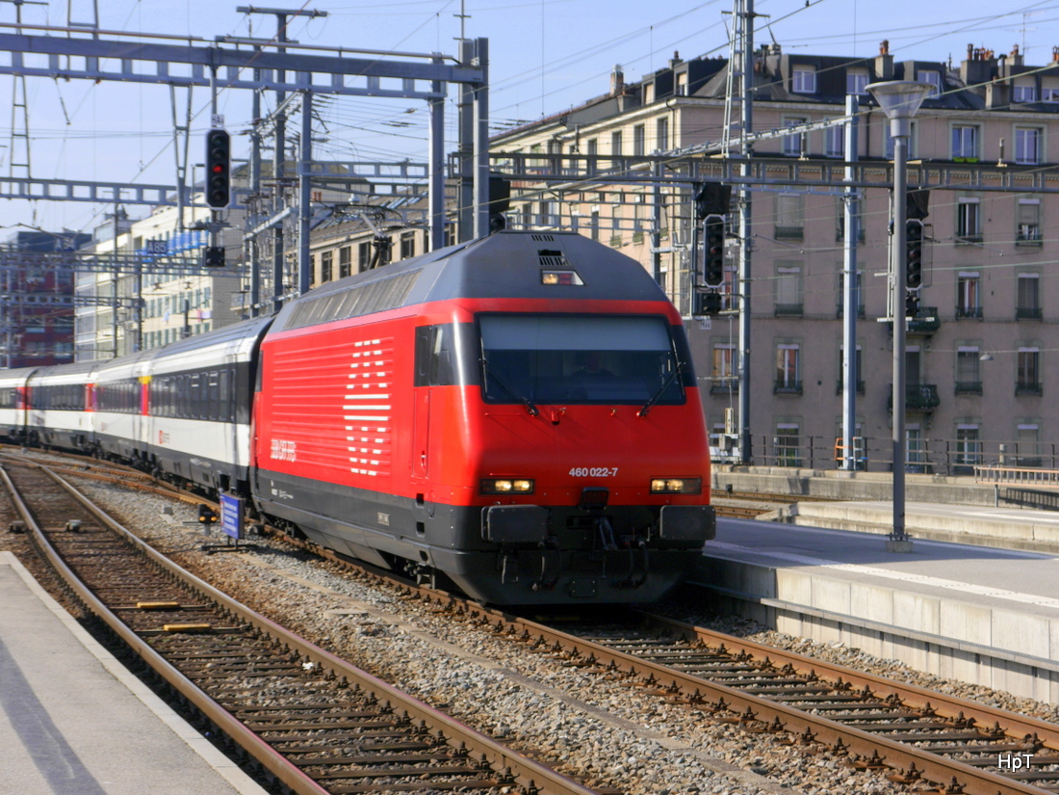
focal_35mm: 84
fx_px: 2570
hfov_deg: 23.3
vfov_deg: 17.6
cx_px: 530
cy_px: 398
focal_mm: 42
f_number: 8
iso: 160
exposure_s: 1/320
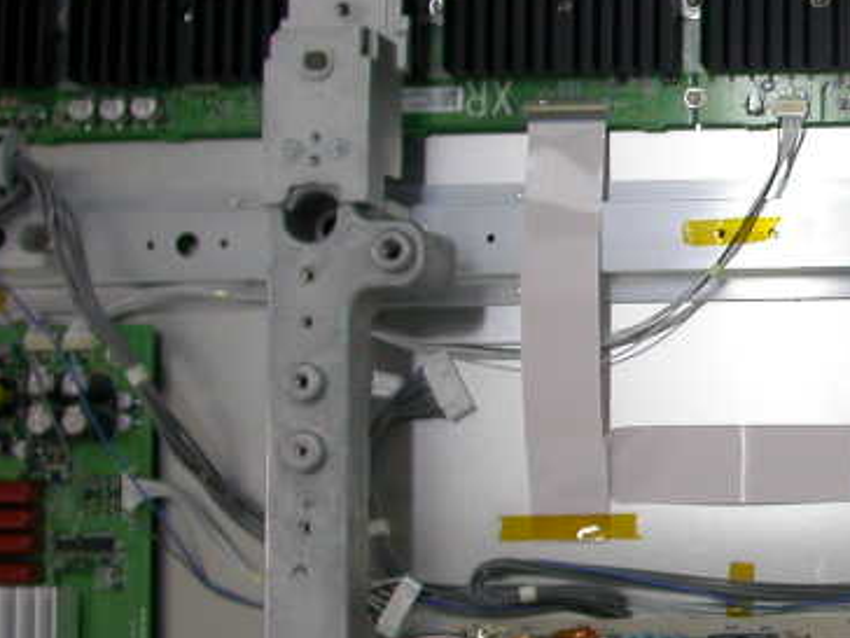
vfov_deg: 13.8
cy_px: 400
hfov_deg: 17.0
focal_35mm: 107
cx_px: 1175
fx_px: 2627
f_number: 2.6
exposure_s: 1/37.7
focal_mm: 7.85
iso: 100
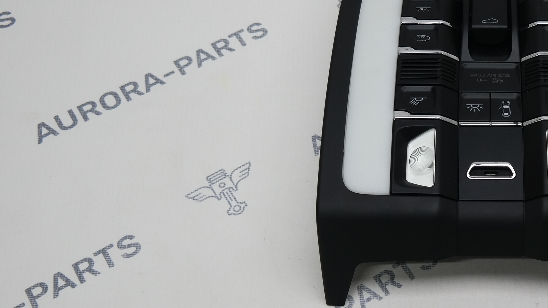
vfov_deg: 20.0
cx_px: 495
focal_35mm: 60
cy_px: 114
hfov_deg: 33.1
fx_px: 872
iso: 100
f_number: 3.5
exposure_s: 1/80
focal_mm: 19
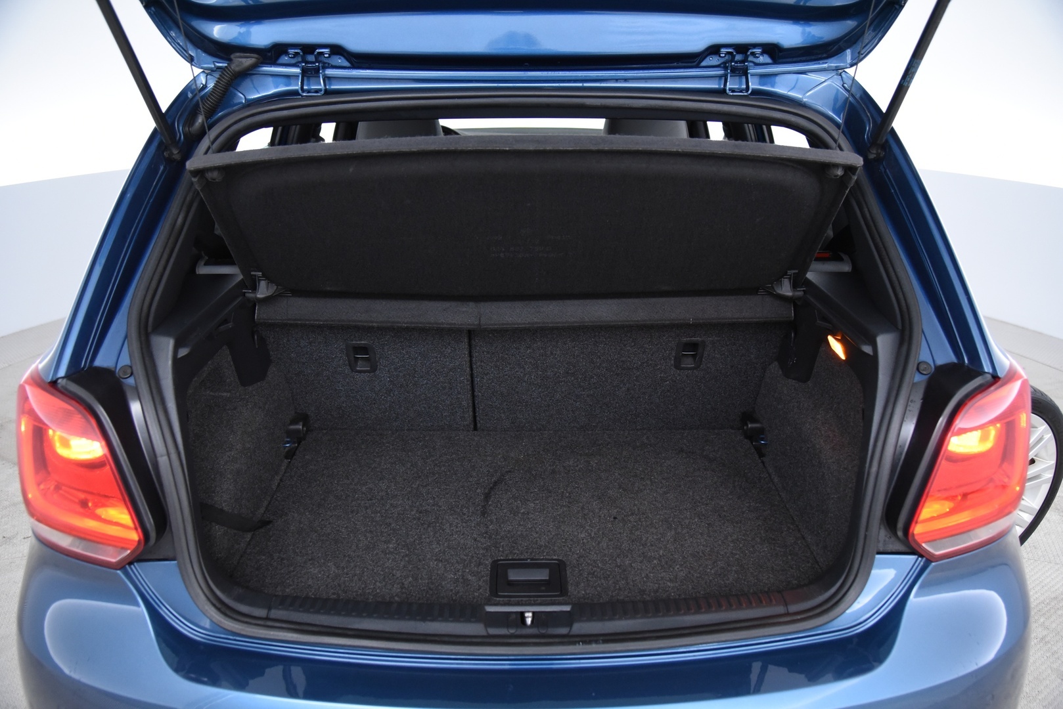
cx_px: 532
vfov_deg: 46.4
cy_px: 354
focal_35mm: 28
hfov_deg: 65.5
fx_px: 827
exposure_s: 1/80
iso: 4000
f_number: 4
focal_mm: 28
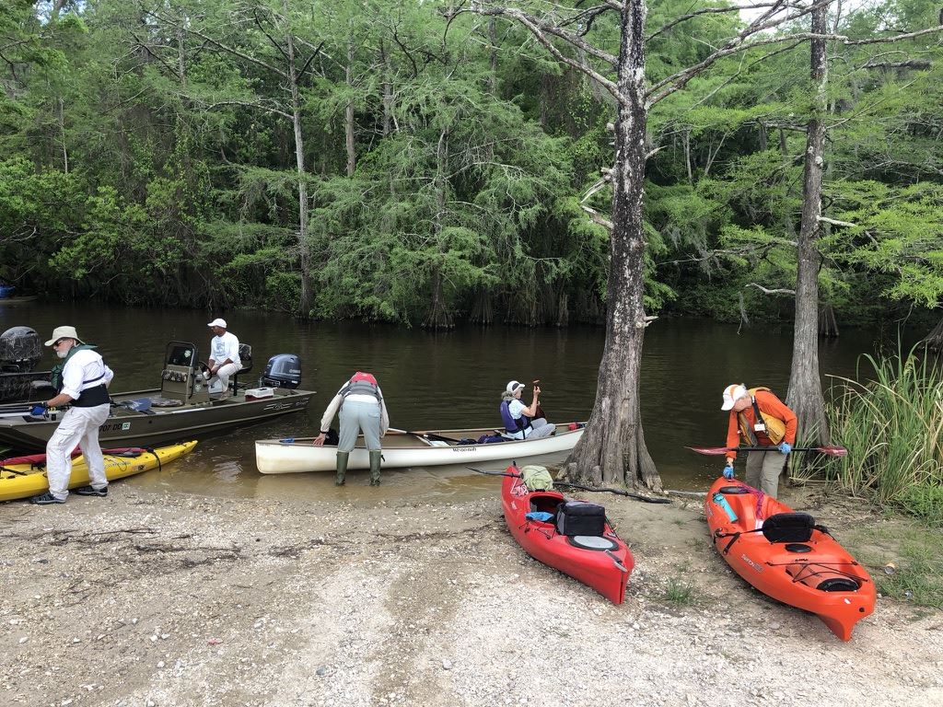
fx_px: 763
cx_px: 472
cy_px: 354
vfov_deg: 49.7
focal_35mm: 28
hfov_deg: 63.4
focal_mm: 3.99
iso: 20
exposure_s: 1/302
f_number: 1.8
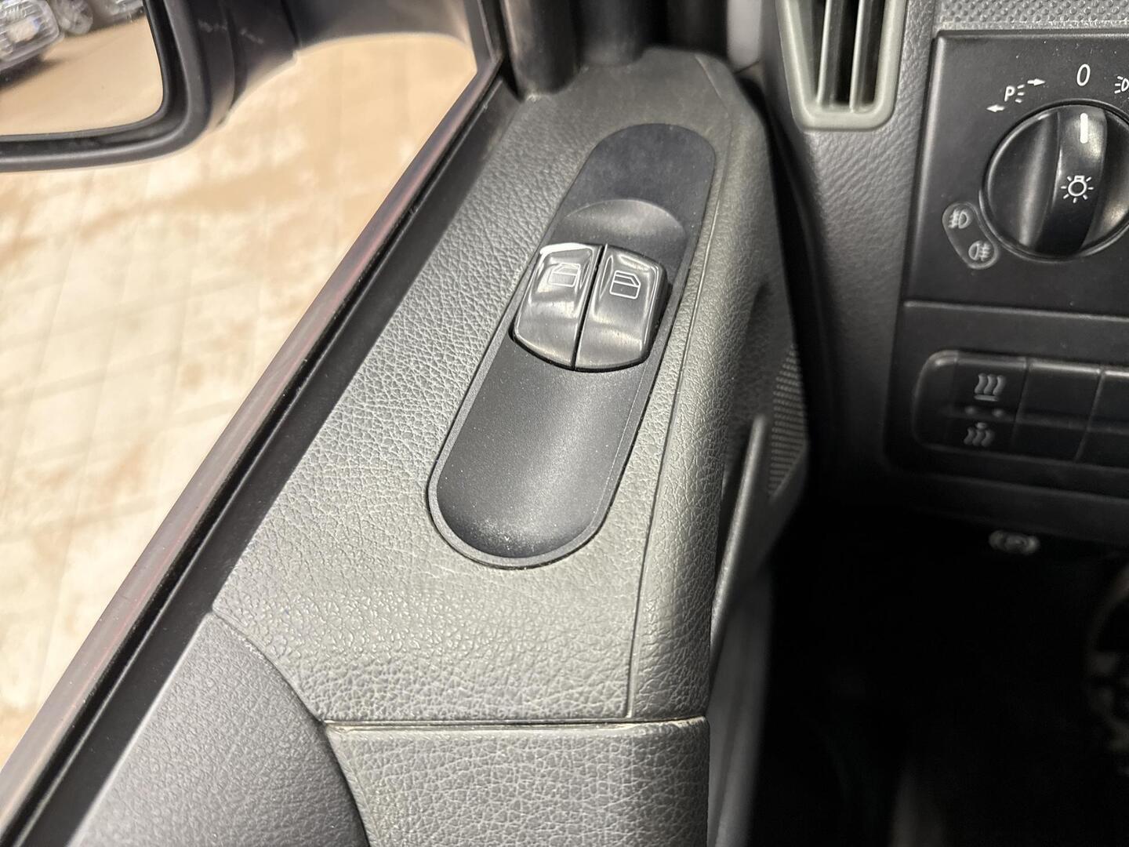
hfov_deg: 71.6
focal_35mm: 24
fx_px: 783
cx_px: 564
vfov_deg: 56.8
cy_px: 424
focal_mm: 6.76
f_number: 1.78
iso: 250
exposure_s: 1/50
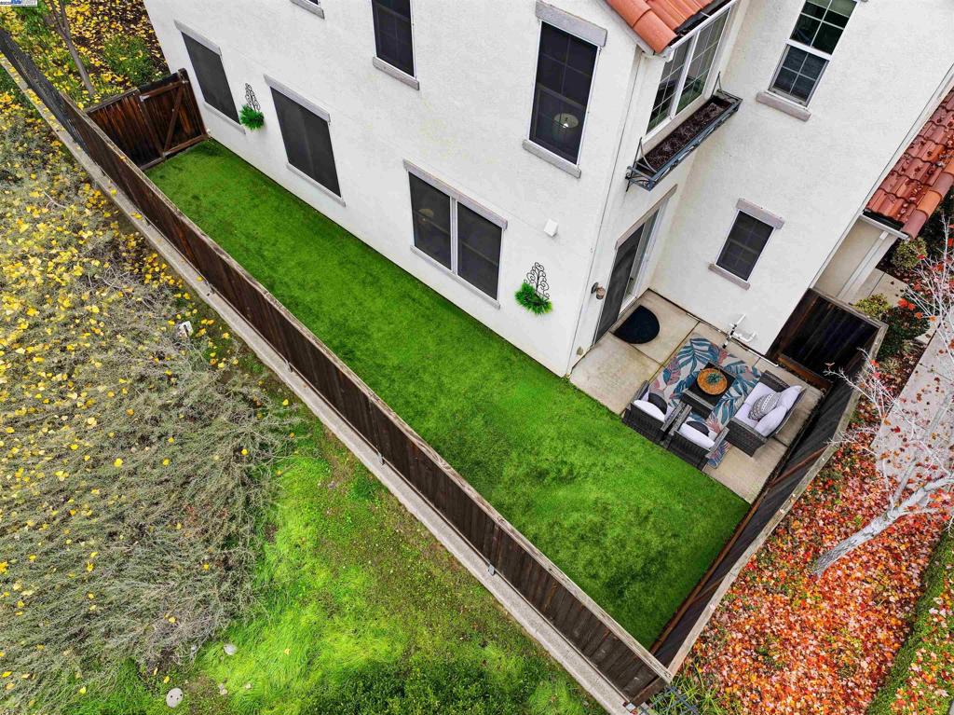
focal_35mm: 24
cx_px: 477
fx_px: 661
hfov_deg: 71.6
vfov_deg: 56.8
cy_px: 358
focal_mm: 12.3
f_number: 2.8
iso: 130
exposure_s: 1/1250
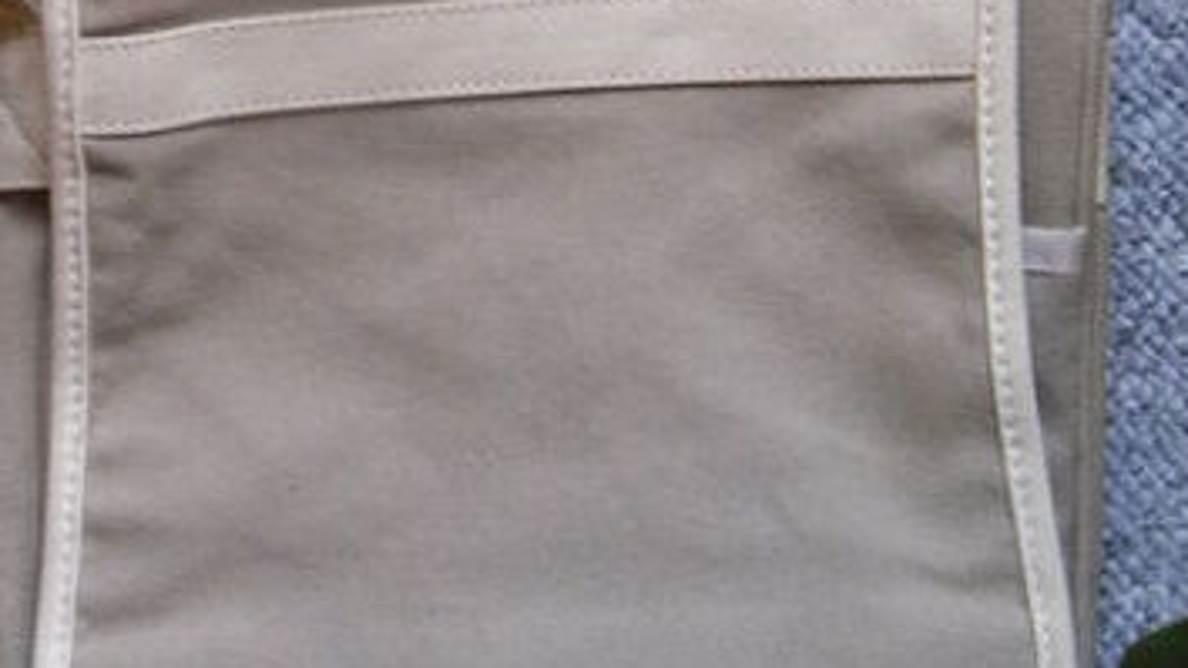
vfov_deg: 17.0
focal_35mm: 69
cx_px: 503
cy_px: -17
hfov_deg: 30.5
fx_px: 2173
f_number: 3.5
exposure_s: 1/22
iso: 400
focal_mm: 6.3
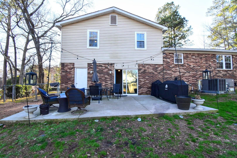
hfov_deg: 100.4
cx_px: 118
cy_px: 79
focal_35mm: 15
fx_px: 99
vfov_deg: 77.3
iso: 400
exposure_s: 1/100
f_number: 9
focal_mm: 10
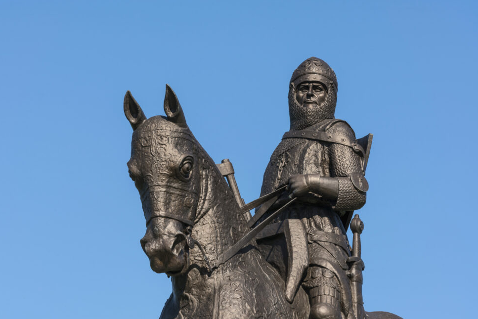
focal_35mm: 199
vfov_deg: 6.9
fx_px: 2642
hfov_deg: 10.3
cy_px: 160
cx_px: 228
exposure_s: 1/100
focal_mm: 188
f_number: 16
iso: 100
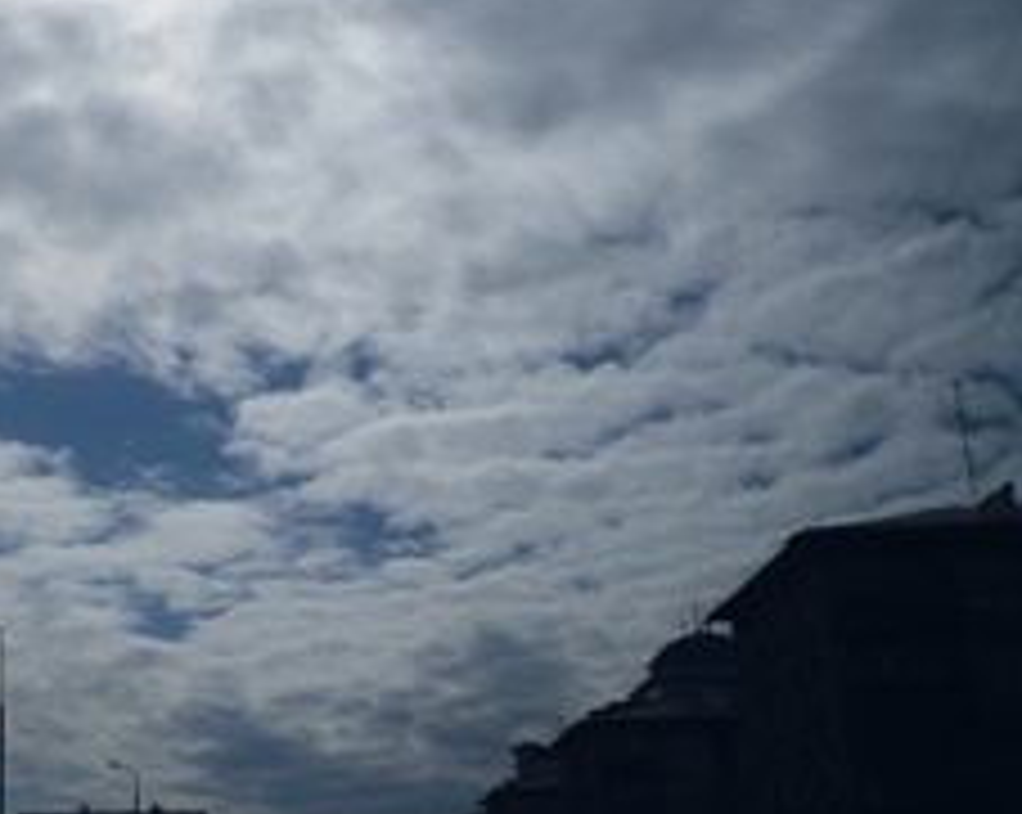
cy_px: 441
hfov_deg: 32.2
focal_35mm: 54
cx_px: 18
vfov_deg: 28.0
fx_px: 1631
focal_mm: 5.1
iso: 80
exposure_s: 1/1878
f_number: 7.8
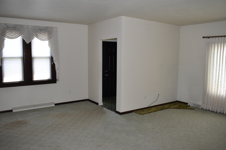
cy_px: 75
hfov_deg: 67.4
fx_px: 169
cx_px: 113
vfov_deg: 47.9
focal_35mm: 27
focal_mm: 18
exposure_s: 1/100
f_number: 5
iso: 800
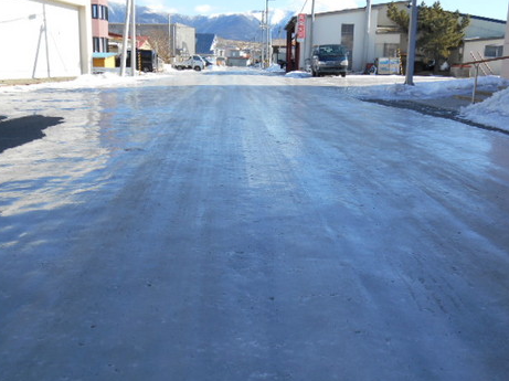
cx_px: 261
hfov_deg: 49.0
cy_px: 194
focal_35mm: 38
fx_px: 558
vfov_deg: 37.7
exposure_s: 1/400
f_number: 3.7
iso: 80
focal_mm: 6.3
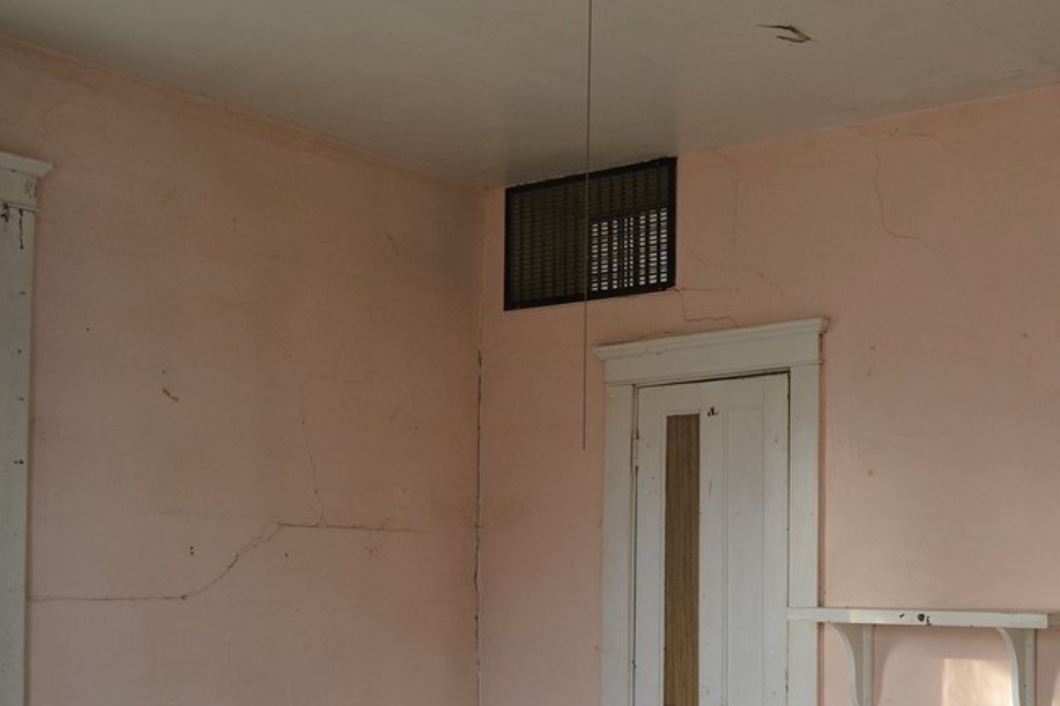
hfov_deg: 42.5
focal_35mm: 45
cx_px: 772
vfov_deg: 29.5
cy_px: 493
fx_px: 1324
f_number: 4
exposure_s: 1/60
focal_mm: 18
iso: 400
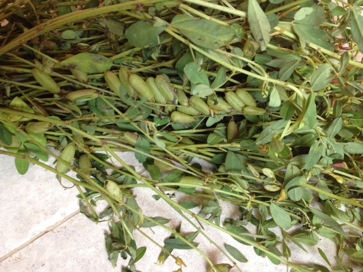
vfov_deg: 40.7
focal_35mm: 35
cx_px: 182
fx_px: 367
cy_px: 136
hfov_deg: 52.6
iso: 160
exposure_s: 1/20
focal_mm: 4.28
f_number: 2.4
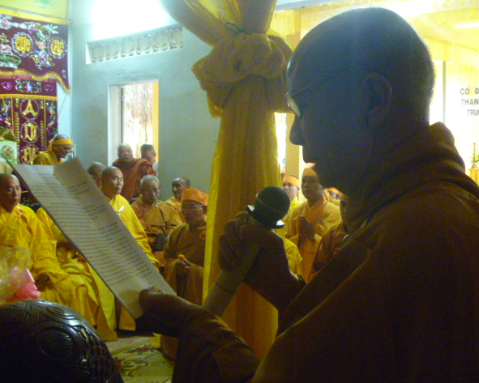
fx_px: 525
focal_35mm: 37
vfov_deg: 40.1
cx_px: 252
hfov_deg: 49.1
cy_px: 190
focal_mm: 6.3
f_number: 3.5
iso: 800
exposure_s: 1/13
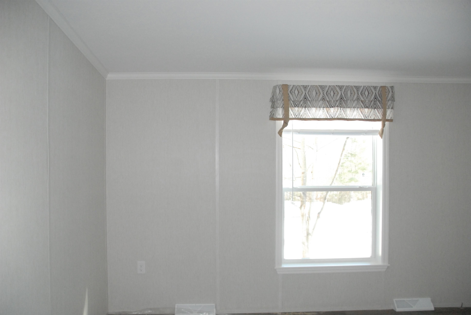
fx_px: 354
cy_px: 158
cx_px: 236
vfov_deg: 48.0
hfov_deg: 67.3
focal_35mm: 27
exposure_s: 1/250
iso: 1600
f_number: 4.5
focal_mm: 18
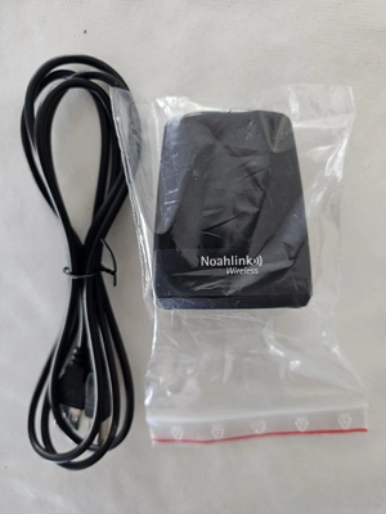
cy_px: 257
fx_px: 342
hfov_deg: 58.9
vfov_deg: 73.9
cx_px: 193
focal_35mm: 23
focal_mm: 6.3
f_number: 1.7
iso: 640
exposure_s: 1/26
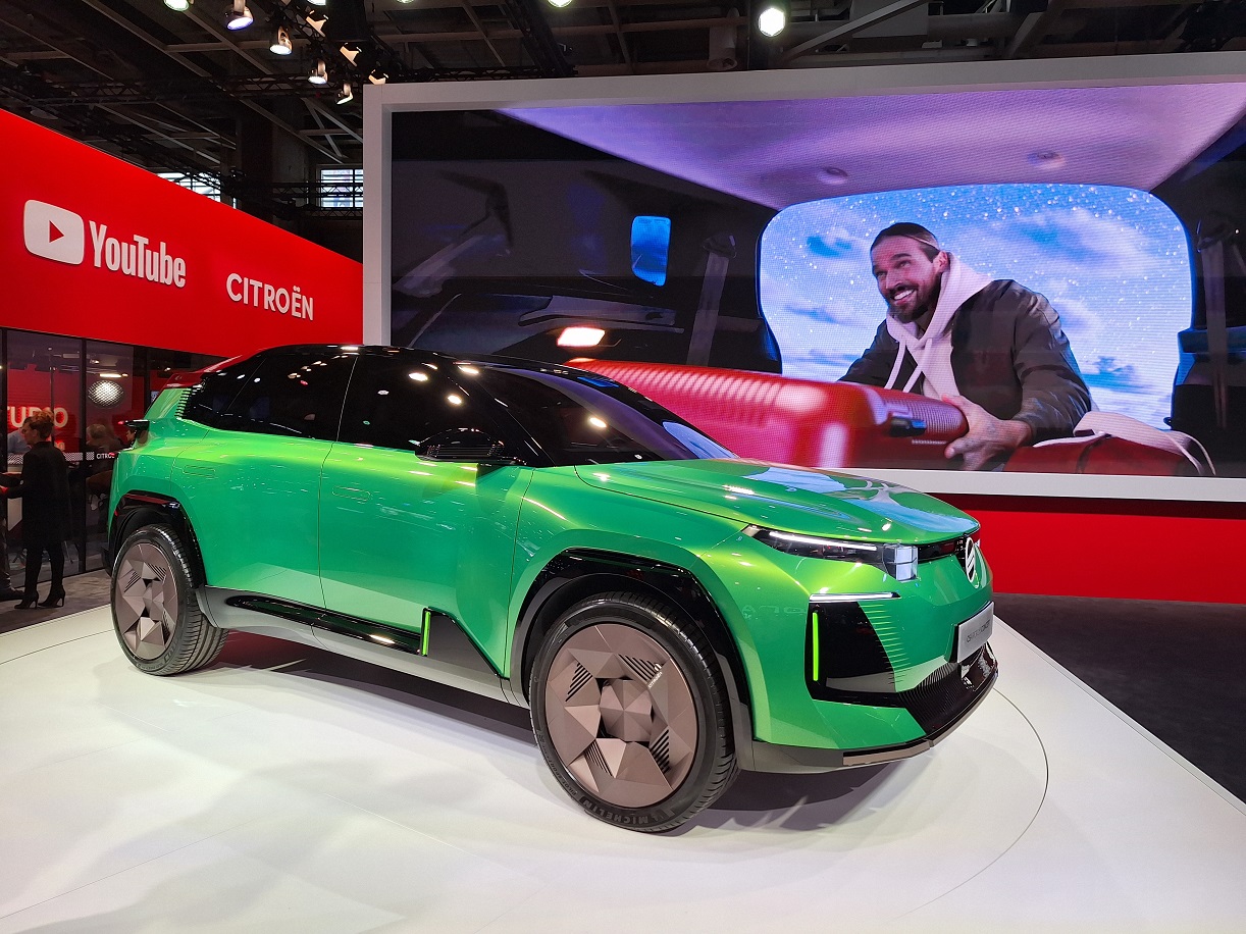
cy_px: 467
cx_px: 623
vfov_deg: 58.9
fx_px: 828
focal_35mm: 23
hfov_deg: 73.9
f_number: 1.8
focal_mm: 5.54
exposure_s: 1/259
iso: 40
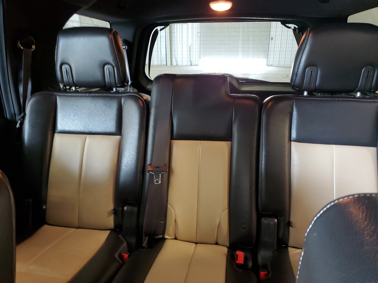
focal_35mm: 26
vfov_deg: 53.1
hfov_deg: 67.3
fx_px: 284
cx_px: 189
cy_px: 142
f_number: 1.5
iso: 295
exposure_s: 1/15
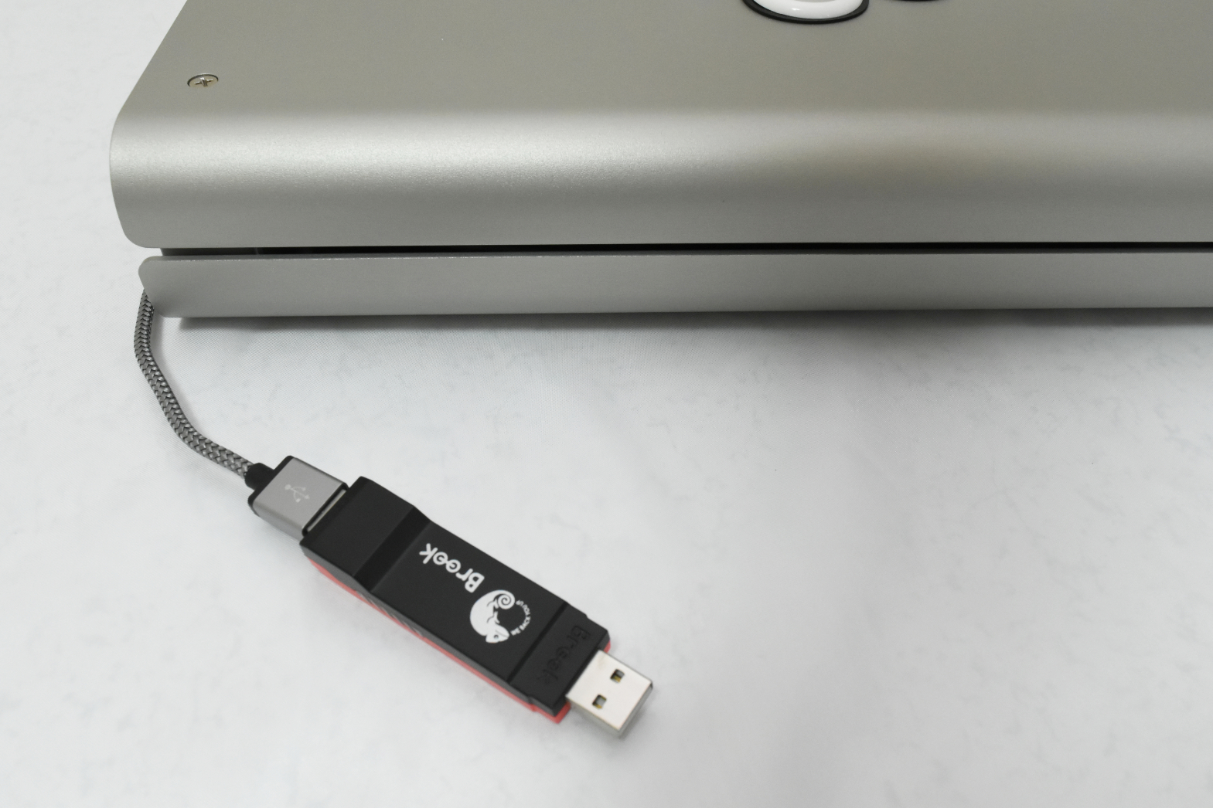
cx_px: 617
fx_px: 1096
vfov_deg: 40.5
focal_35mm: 33
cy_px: 403
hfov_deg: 57.9
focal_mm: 21
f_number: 11
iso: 2200
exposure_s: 1/60
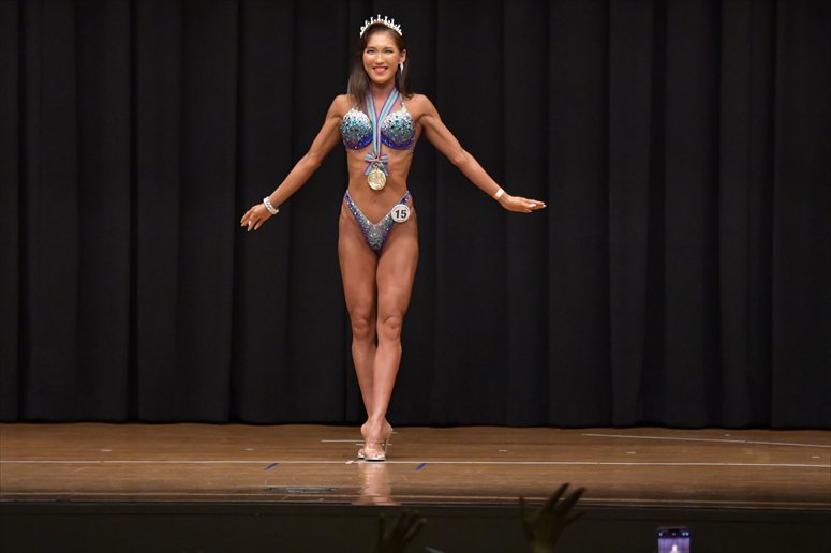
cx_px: 416
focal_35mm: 217
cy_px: 276
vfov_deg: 6.3
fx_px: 5007
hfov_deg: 9.5
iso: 6400
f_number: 5.6
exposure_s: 1/400
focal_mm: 145
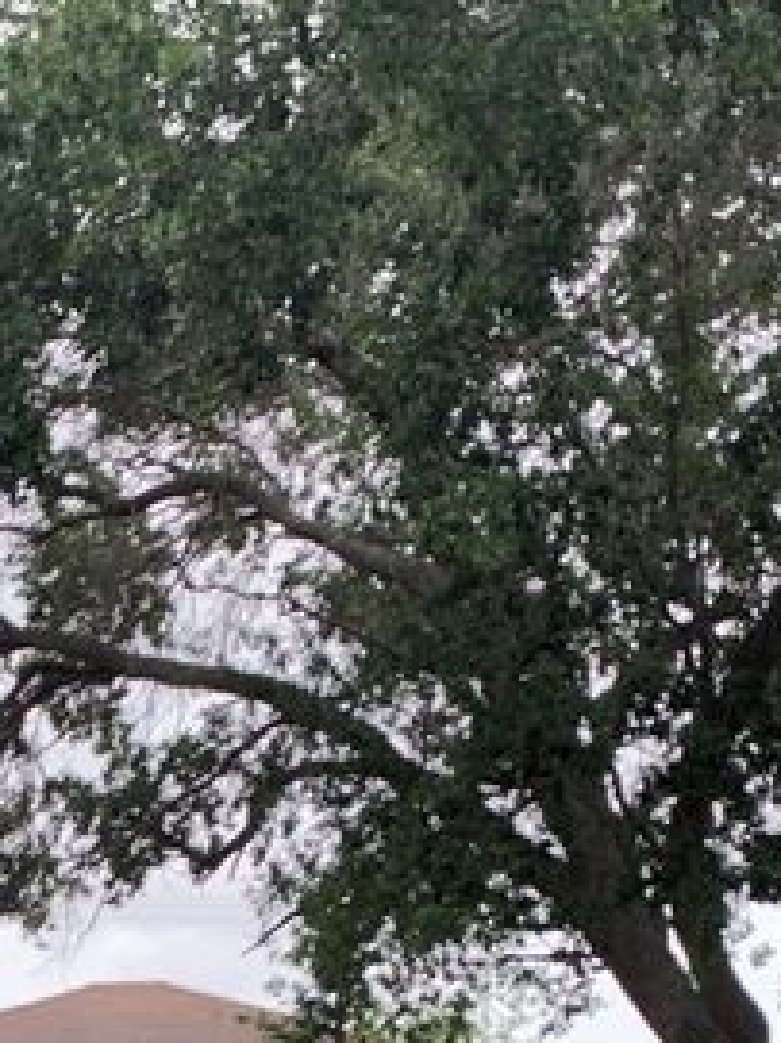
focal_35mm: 64
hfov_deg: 22.2
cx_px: 31
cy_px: 1264
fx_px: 1927
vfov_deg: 26.7
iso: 25
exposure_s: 1/465
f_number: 1.8
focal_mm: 4.25
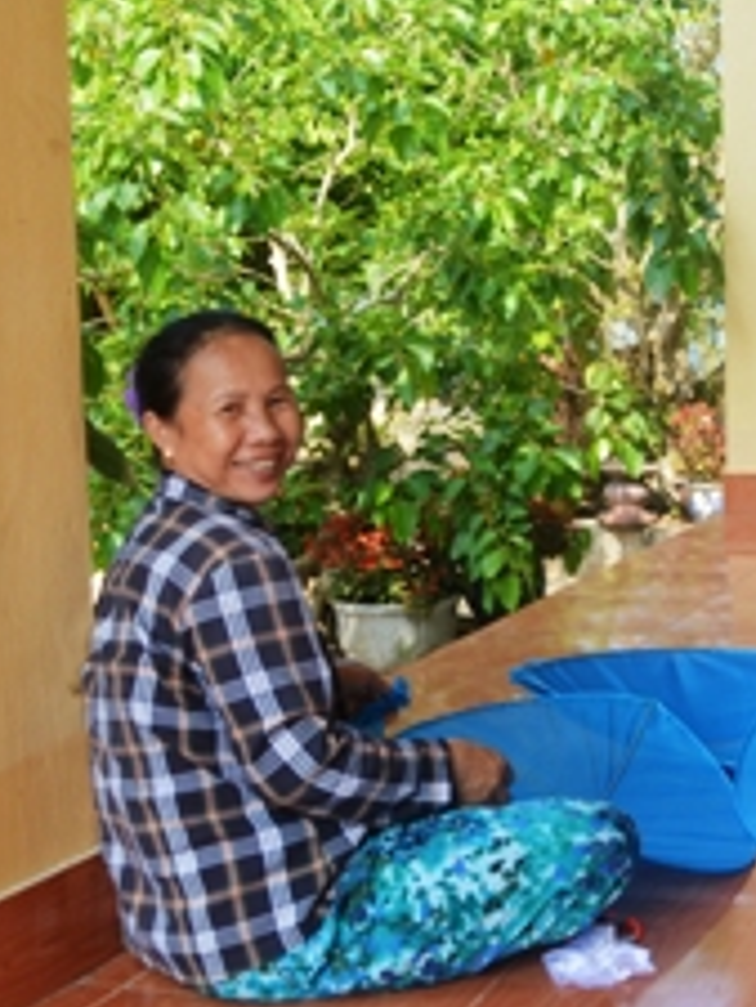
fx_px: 1833
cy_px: 412
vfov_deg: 30.6
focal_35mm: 63
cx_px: 743
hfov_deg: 22.5
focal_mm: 22
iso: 100
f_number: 5.6
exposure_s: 1/125
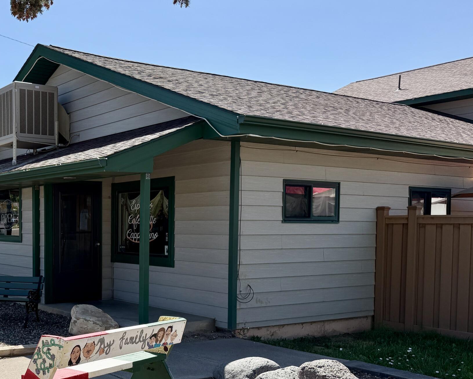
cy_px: 252
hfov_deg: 39.8
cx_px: 50
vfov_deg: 34.6
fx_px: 602
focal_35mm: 43
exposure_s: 1/3279
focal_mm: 6.76
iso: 100
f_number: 1.78
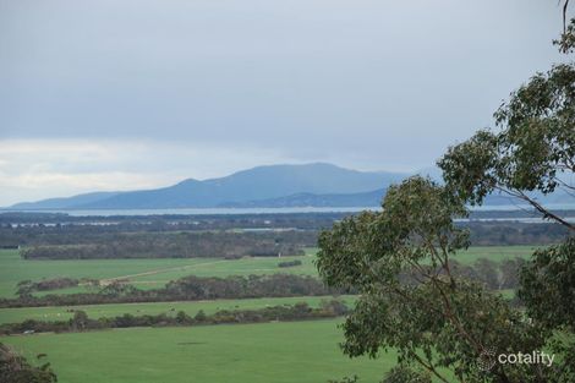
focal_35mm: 142
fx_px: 2275
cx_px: 288
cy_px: 192
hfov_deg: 14.4
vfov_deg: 9.6
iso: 250
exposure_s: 1/125
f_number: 5.3
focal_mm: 95
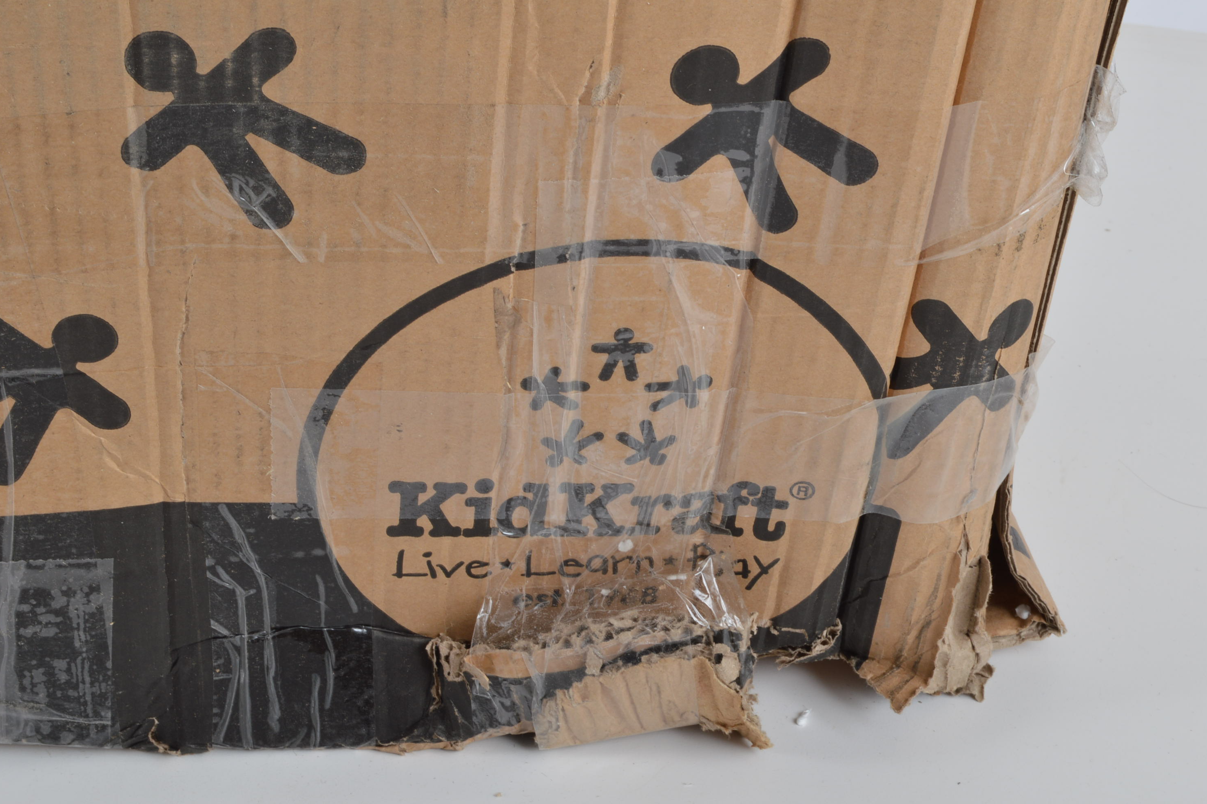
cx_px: 596
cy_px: 406
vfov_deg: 21.2
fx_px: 2145
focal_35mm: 64
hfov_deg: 31.4
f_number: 18
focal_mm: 42
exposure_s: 1/125
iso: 100
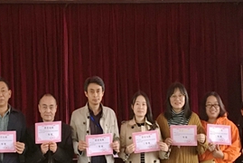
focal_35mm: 56
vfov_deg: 24.0
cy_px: 118
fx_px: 378
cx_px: 51
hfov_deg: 34.6
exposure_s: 1/17
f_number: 2.2
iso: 200
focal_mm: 4.15
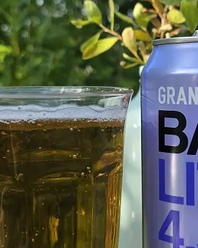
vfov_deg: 30.0
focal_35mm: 63
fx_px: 461
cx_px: 136
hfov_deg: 24.1
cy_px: 103
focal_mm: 6.3
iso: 80
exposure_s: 1/1391
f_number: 1.7
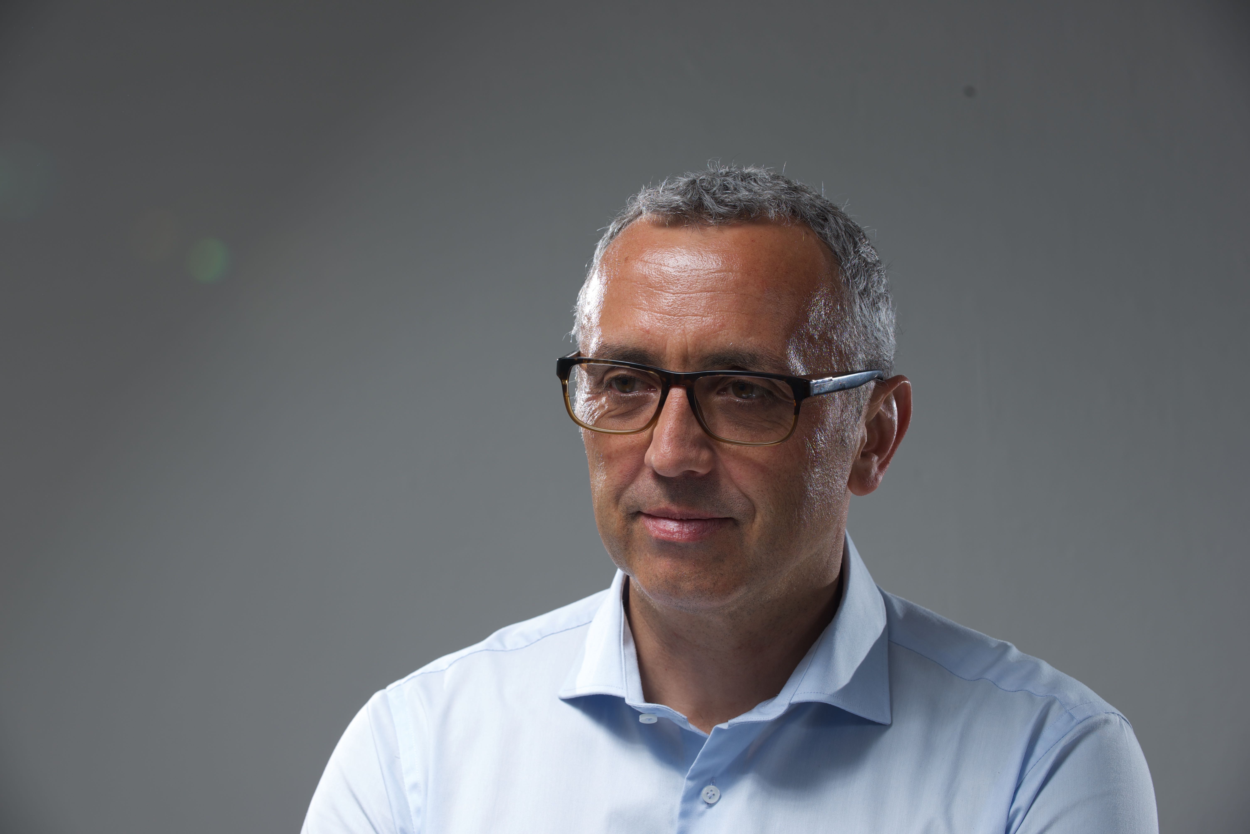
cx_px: 625
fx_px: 3126
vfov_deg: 15.2
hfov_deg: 22.6
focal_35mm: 90
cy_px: 417
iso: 63
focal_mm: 90
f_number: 9
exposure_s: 1/160
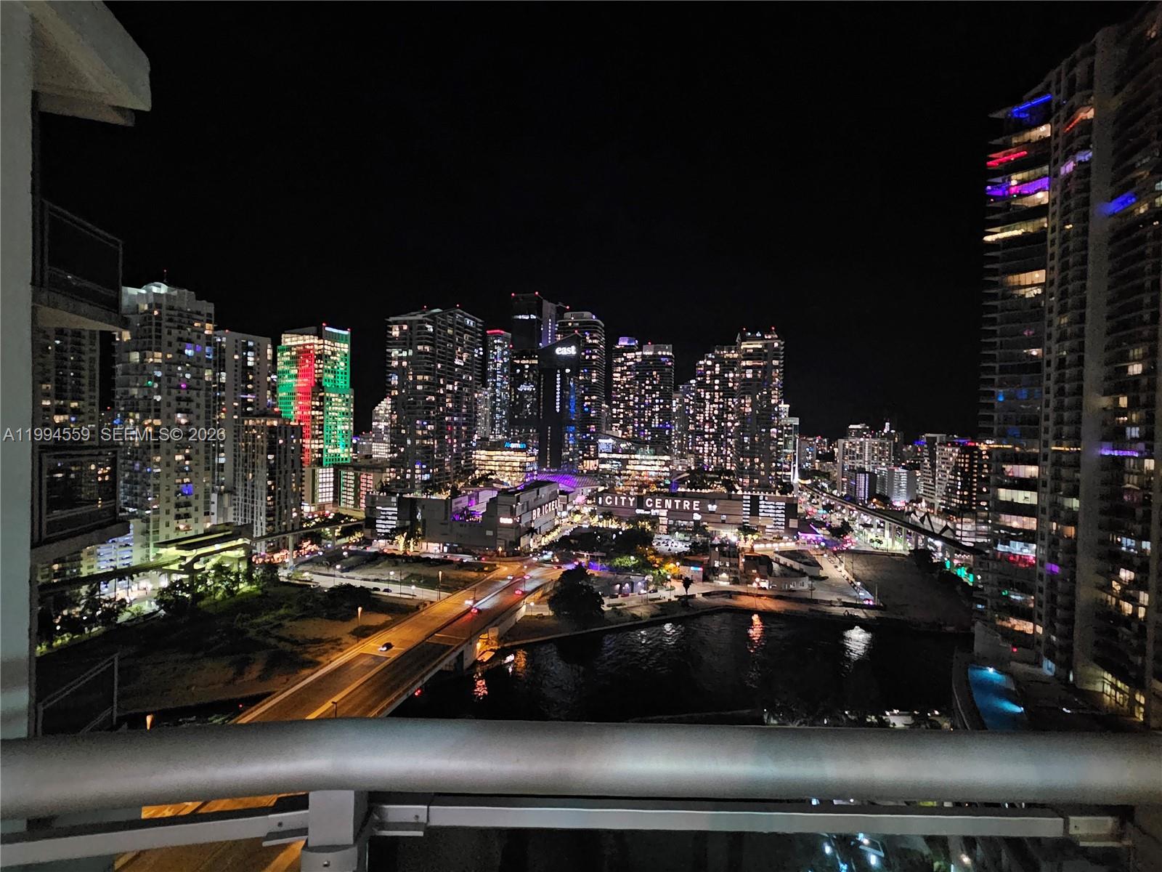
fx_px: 436
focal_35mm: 13
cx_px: 581
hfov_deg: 106.2
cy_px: 436
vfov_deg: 89.9
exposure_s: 1/24
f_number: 2.2
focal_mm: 2.2
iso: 1600
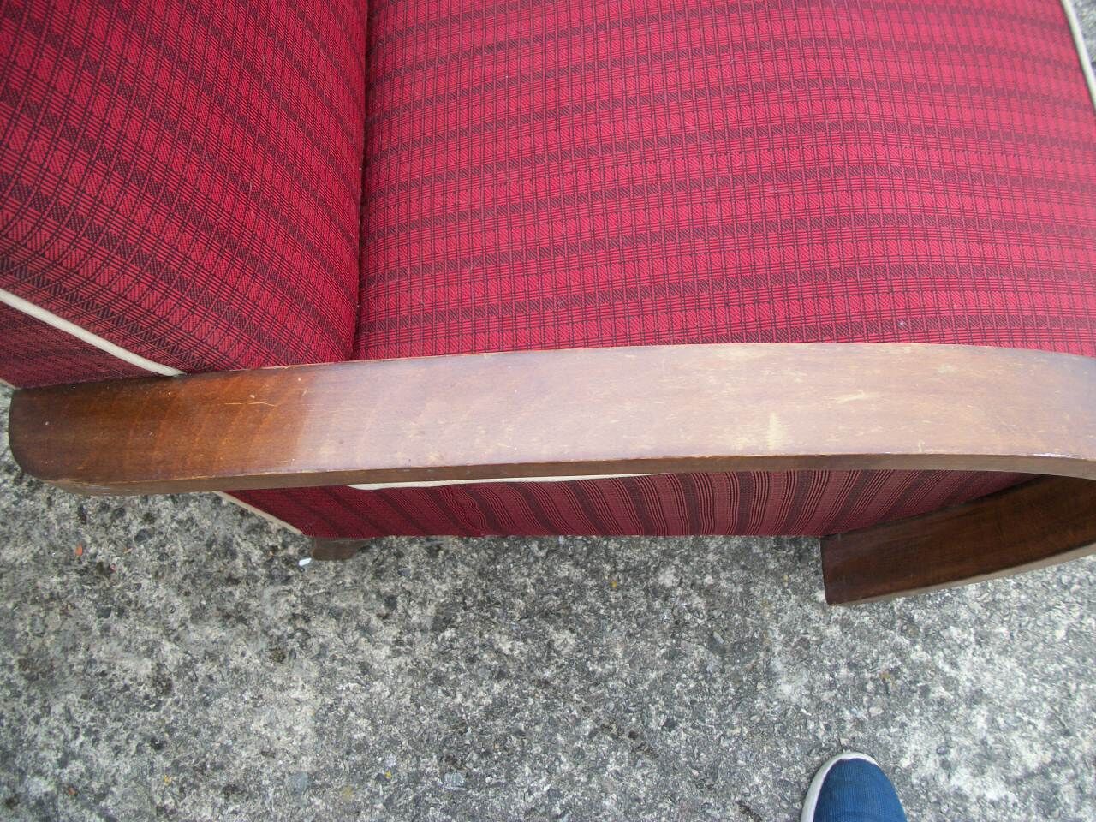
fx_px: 1013
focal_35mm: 32
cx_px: 548
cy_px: 411
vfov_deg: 44.2
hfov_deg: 56.8
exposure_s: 1/80
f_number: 2.9
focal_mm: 5.7
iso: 80
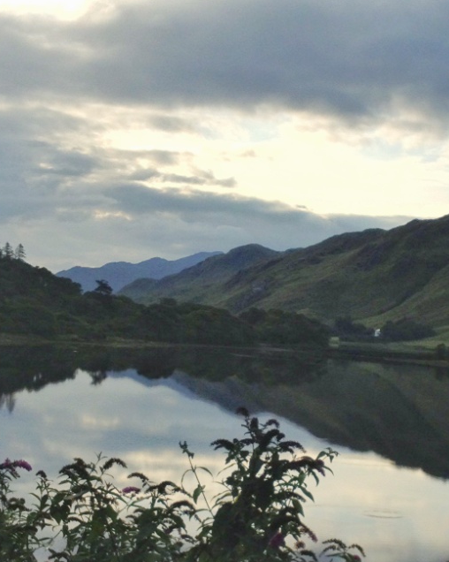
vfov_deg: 22.2
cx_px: 291
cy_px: 353
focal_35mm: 86
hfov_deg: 17.8
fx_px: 1430
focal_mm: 4.28
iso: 50
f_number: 2.4
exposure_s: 1/1783
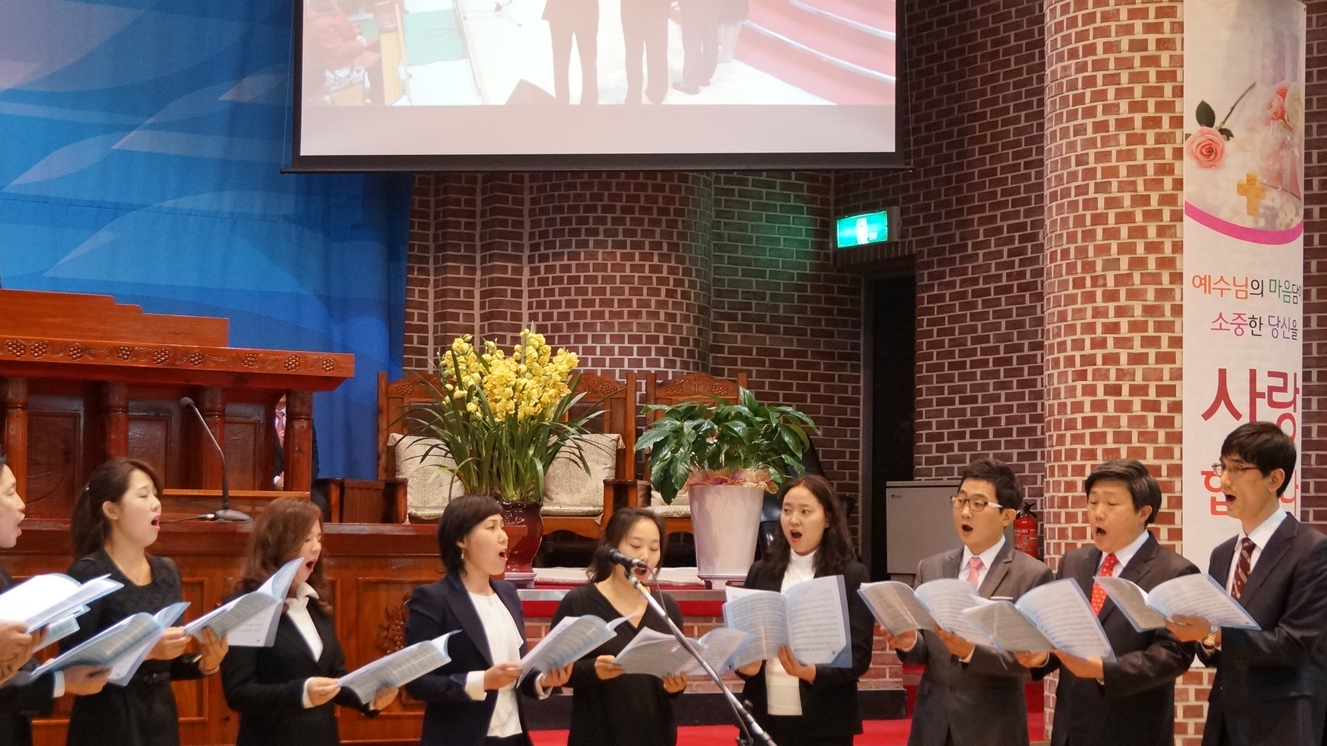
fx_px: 2380
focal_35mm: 68
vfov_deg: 17.8
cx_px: 600
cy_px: 430
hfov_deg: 31.1
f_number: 5
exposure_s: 1/60
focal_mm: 35
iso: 1600
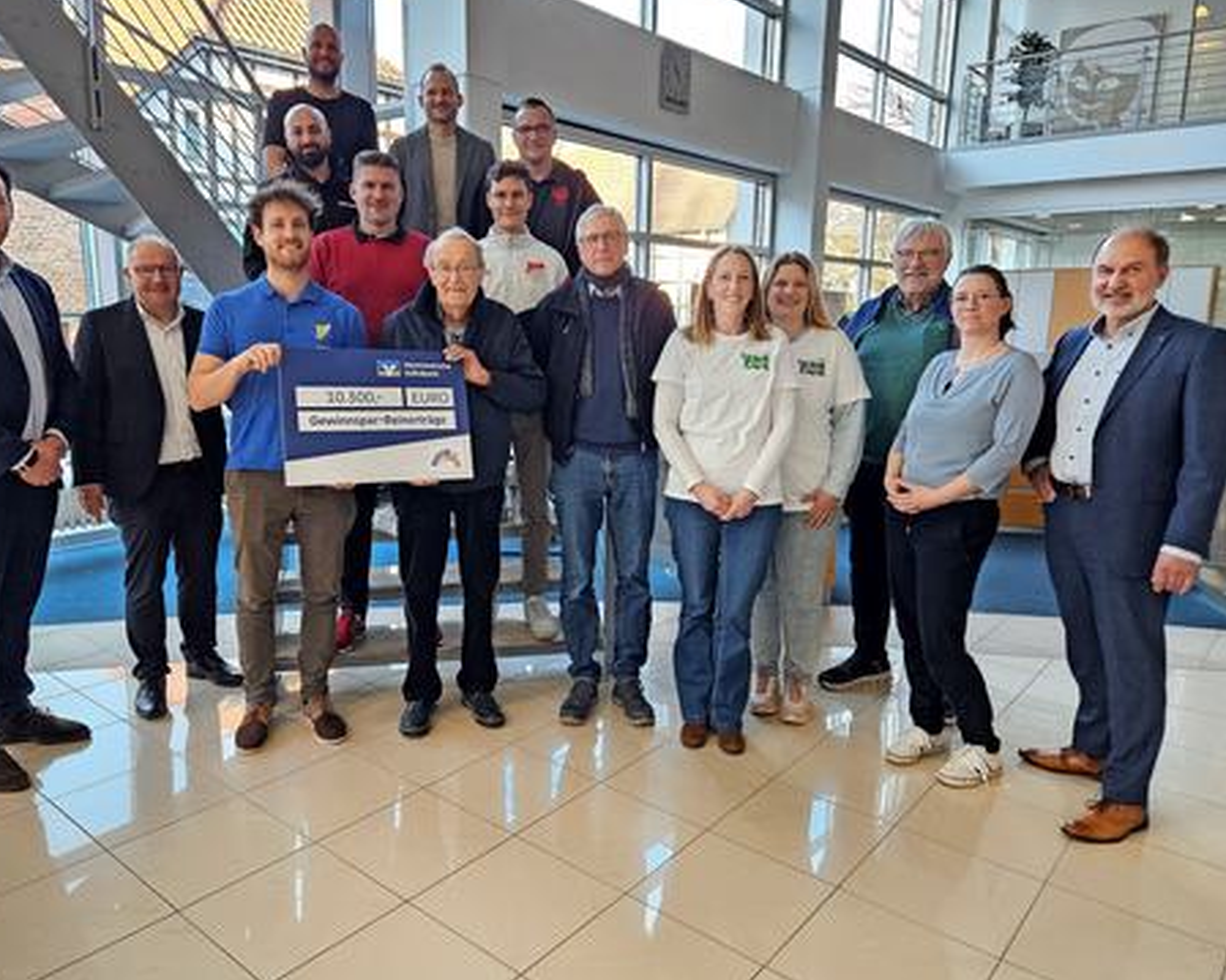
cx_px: 557
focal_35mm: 25
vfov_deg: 56.8
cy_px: 474
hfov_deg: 68.0
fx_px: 907
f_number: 1.8
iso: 250
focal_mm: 5.4
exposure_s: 1/100
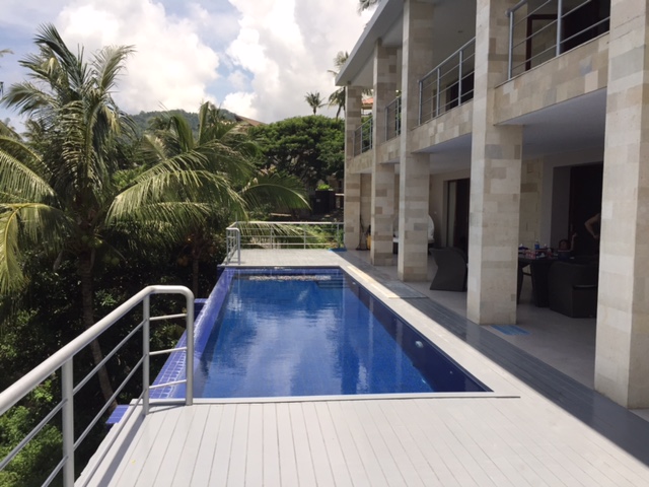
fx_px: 544
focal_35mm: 29
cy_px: 244
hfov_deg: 61.7
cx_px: 324
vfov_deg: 48.2
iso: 50
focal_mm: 4.15
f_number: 2.2
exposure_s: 1/2475
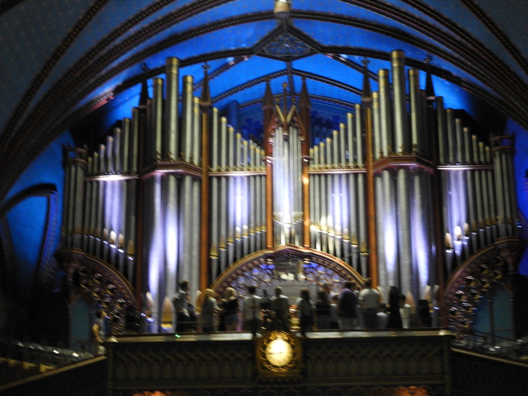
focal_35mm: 85
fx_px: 1297
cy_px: 198
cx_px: 264
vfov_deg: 17.4
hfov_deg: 23.0
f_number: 4.5
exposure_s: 1/8
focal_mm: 15.2
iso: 800
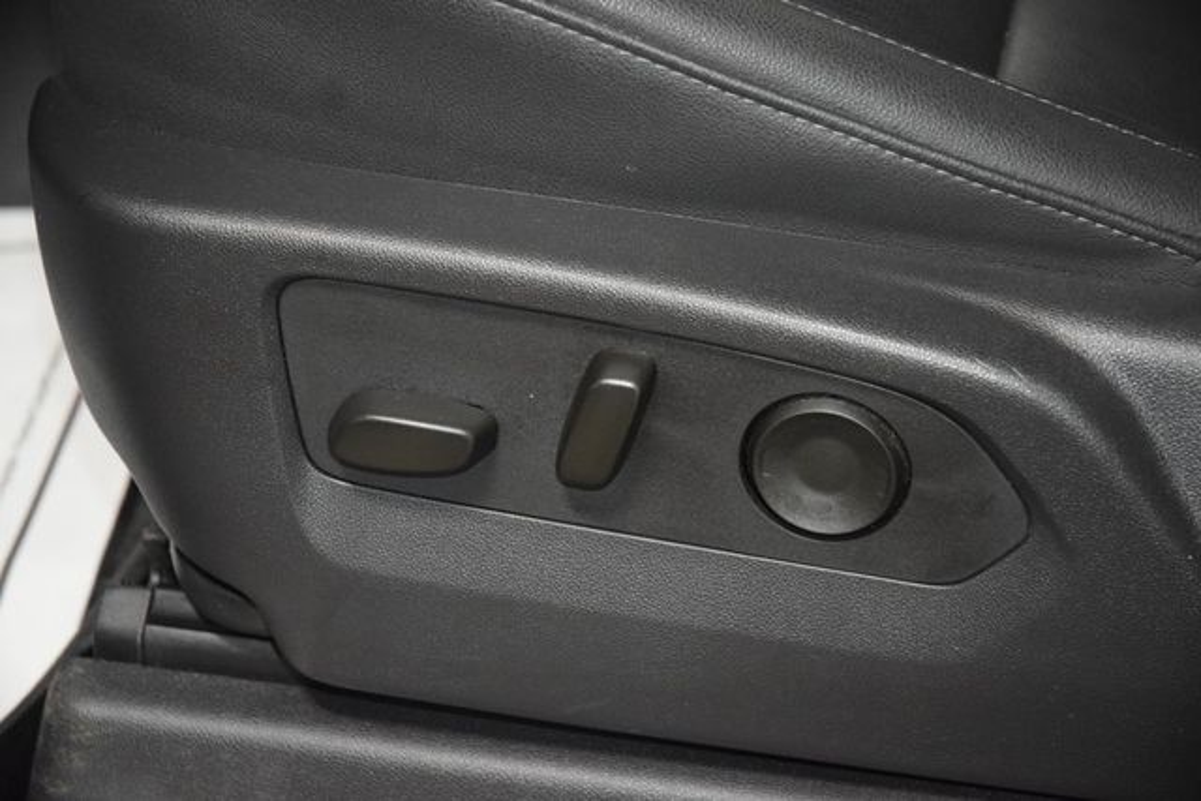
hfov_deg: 19.5
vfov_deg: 13.0
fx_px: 3503
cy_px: 400
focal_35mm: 105
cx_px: 600
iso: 3200
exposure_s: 1/60
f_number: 4.5
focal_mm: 70
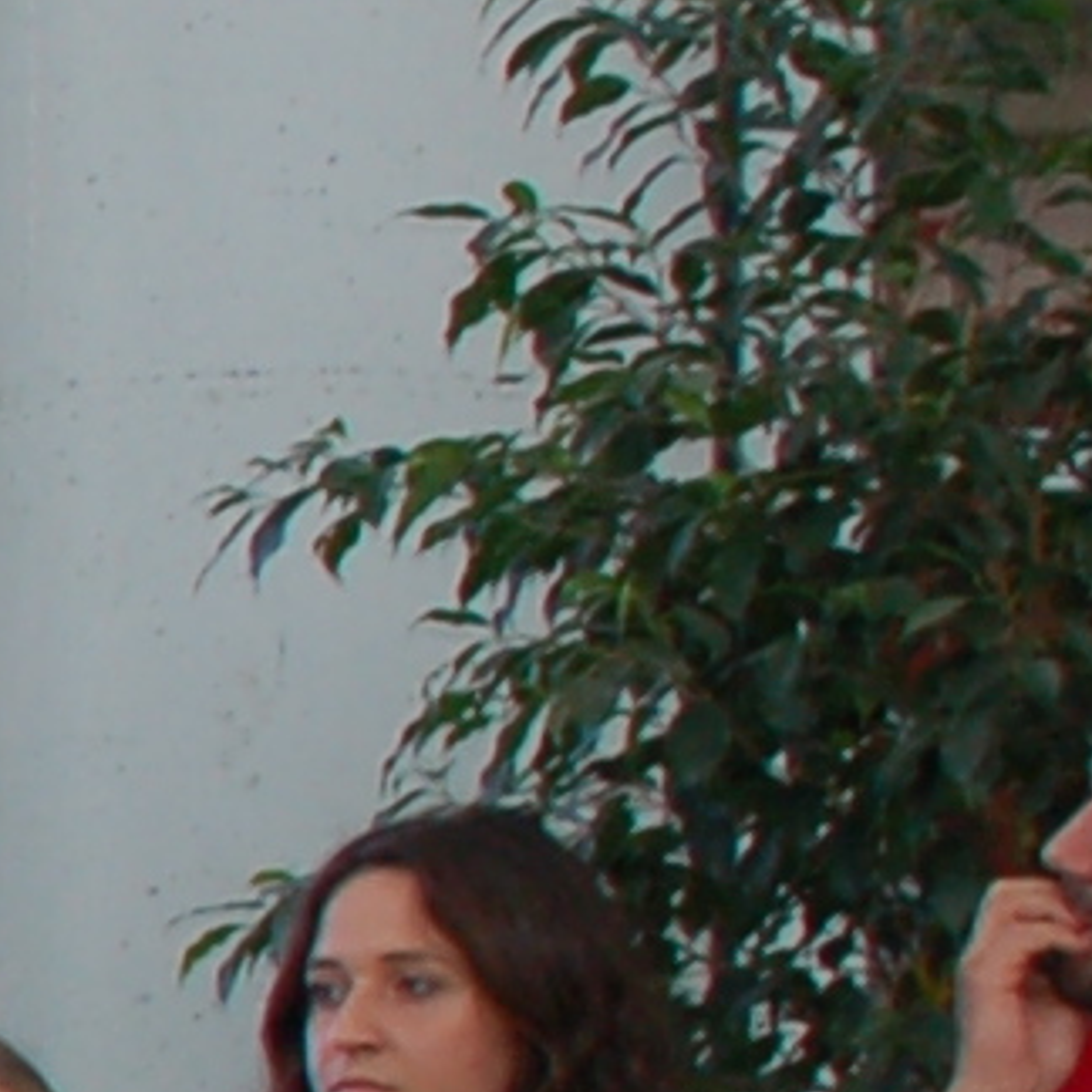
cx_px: -3175
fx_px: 9279
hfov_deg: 5.8
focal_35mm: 260
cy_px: 1301
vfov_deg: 6.7
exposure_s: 1/200
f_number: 3.8
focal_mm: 22
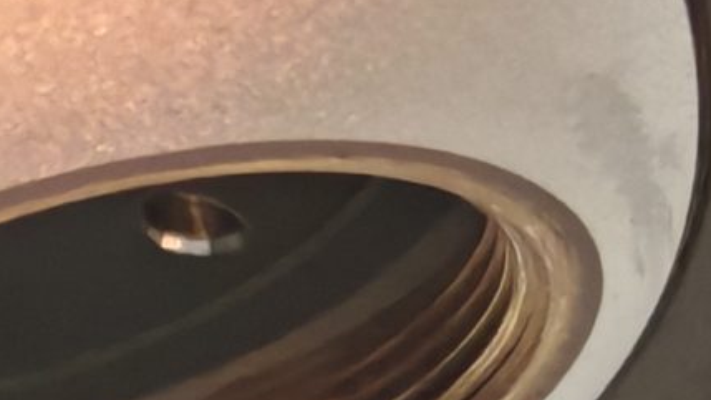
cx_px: -653
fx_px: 7972
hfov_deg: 5.0
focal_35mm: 423
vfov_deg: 2.9
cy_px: 441
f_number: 2
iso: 250
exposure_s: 1/100
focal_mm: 6.83
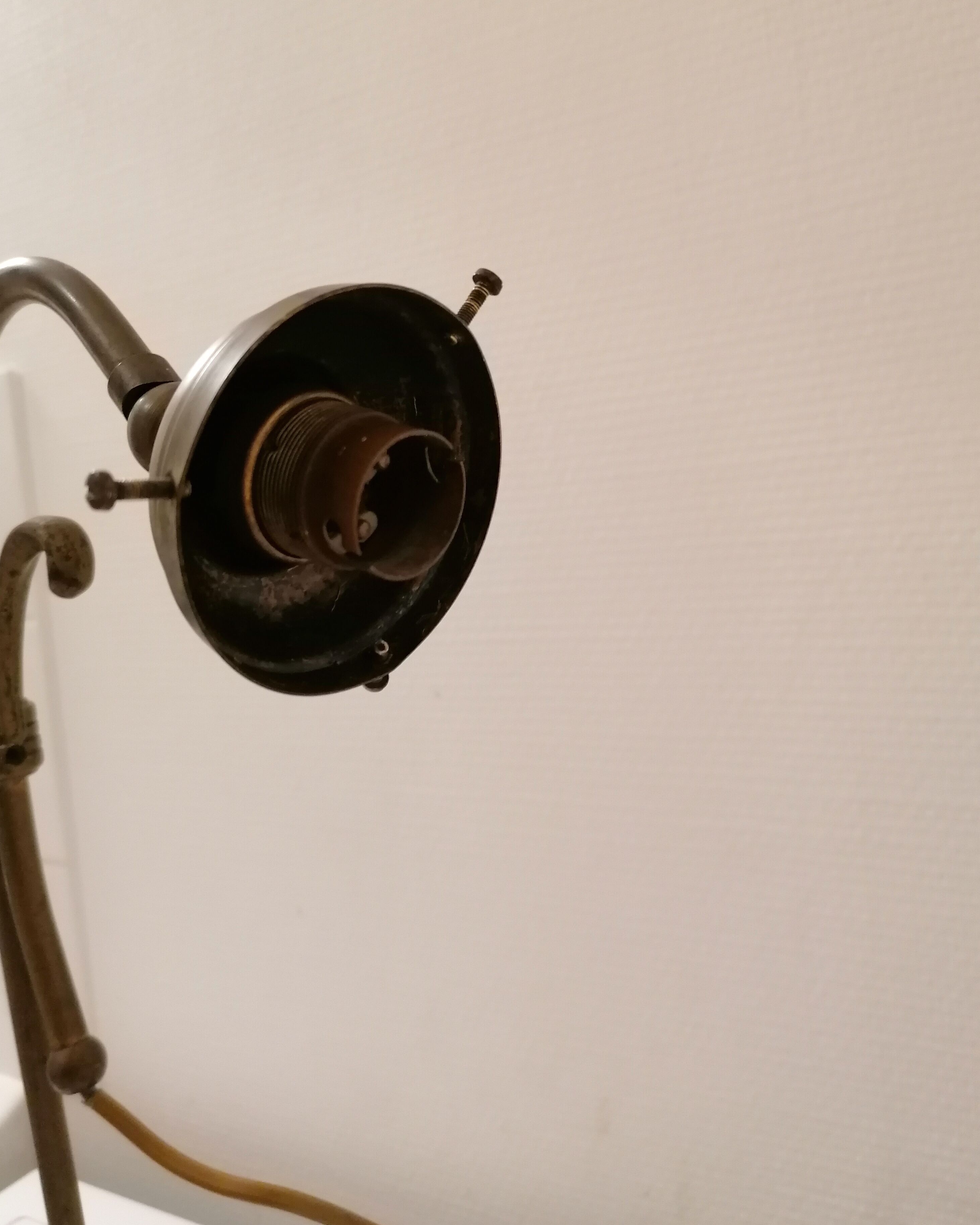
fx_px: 1051
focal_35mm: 29
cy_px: 558
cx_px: 488
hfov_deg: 50.0
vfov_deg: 60.3
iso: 400
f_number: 1.8
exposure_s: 1/33.3
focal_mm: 4.75
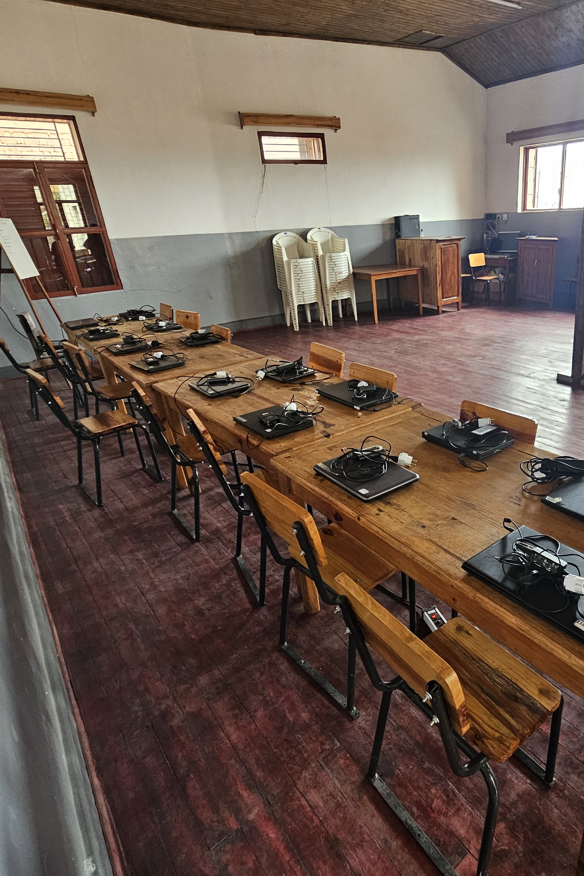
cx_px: 411
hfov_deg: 62.2
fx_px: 462
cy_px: 452
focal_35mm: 19
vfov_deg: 86.9
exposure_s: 1/77
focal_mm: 2.2
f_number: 2.2
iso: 250
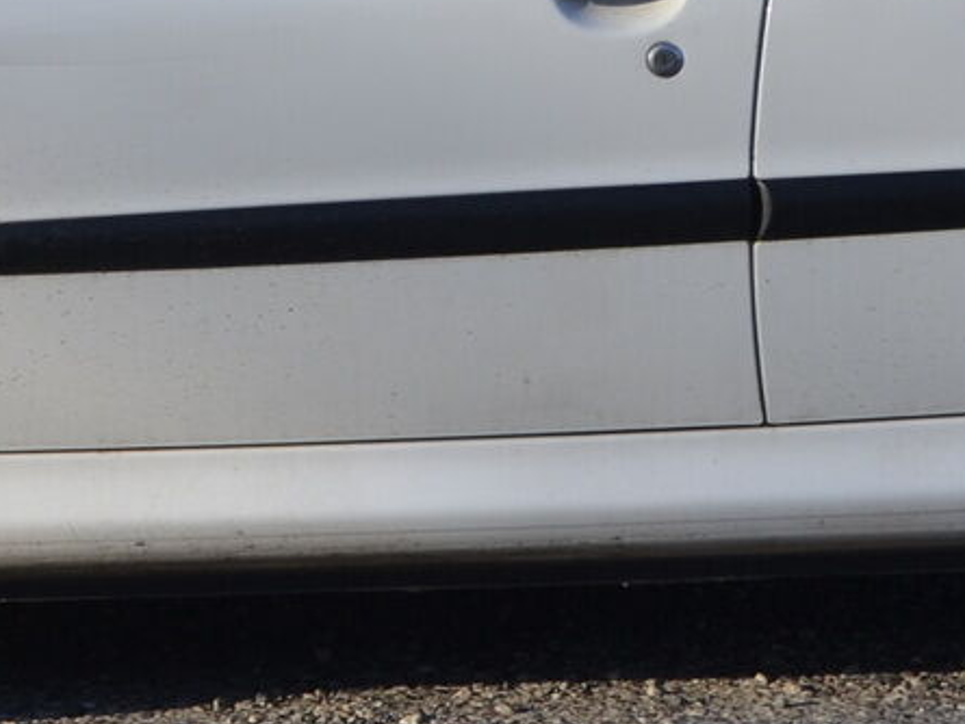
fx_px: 3123
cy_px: 106
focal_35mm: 112
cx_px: 512
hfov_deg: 17.6
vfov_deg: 13.1
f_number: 7.1
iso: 100
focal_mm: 18
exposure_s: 1/200
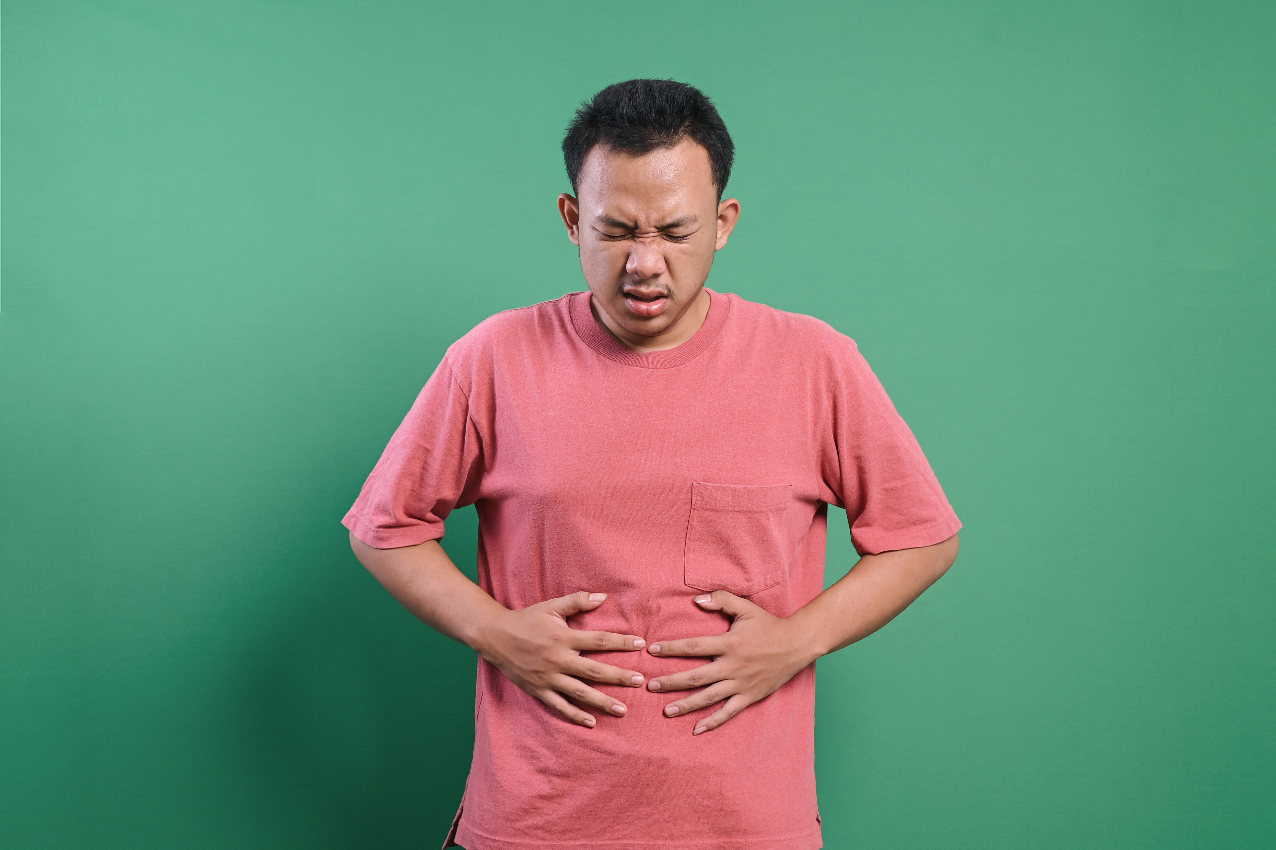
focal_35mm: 42
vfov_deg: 31.9
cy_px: 425
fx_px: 1489
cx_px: 638
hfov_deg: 46.4
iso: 160
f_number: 5.6
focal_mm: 28
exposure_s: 1/200
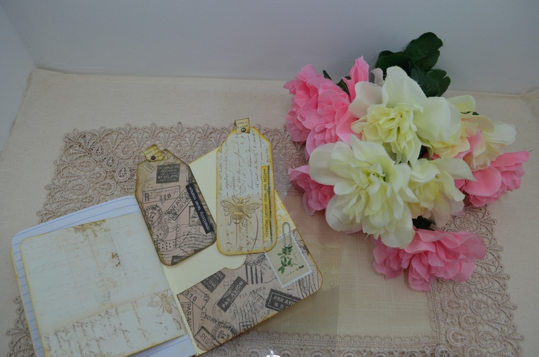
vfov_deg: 43.4
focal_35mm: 30
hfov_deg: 62.0
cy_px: 178
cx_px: 270
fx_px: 448
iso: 160
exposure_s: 1/60
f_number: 5.6
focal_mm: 20
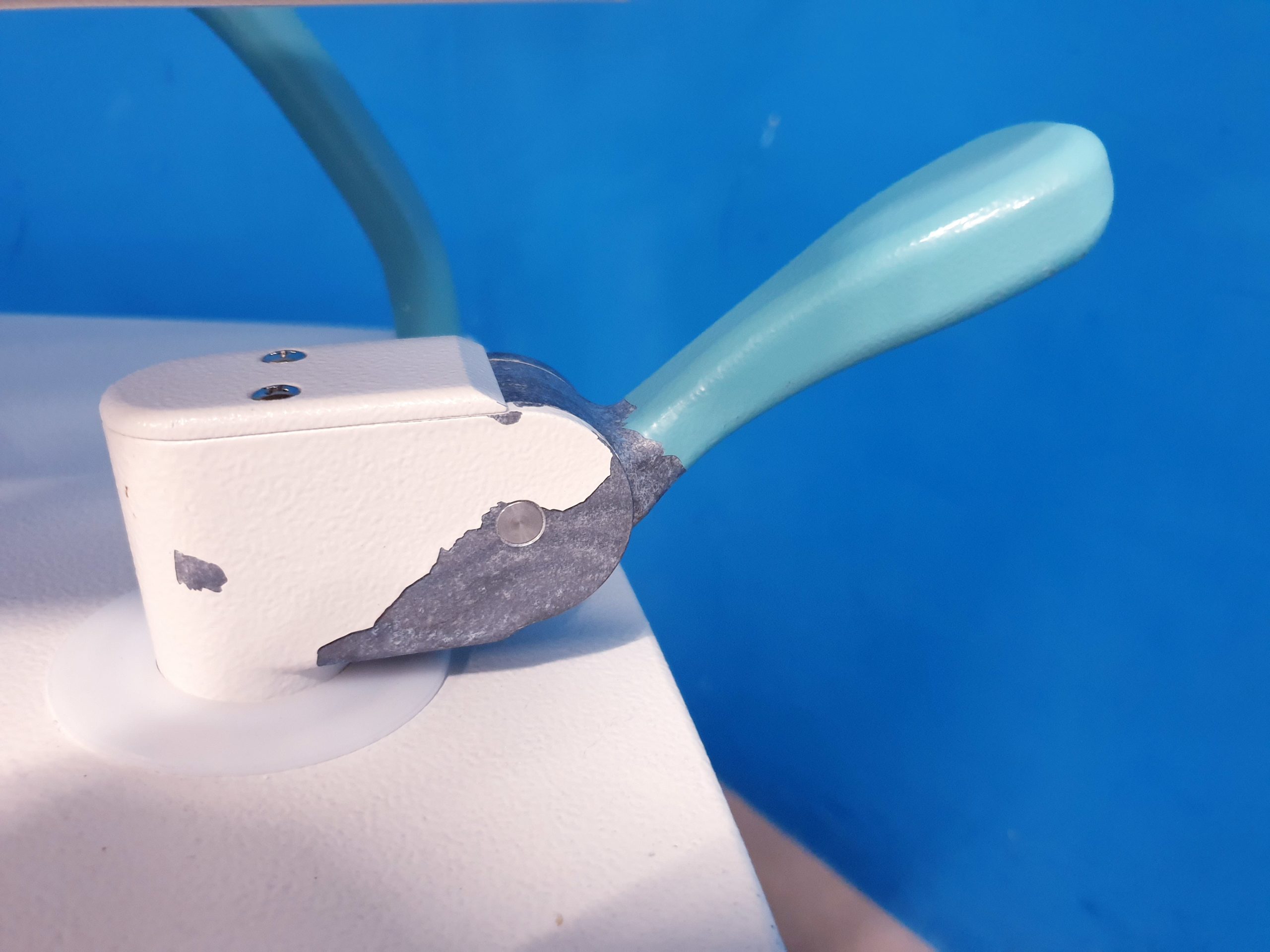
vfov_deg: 53.1
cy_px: 476
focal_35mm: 26
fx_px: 954
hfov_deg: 67.3
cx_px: 635
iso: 320
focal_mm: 4.3
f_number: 1.5
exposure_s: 1/17
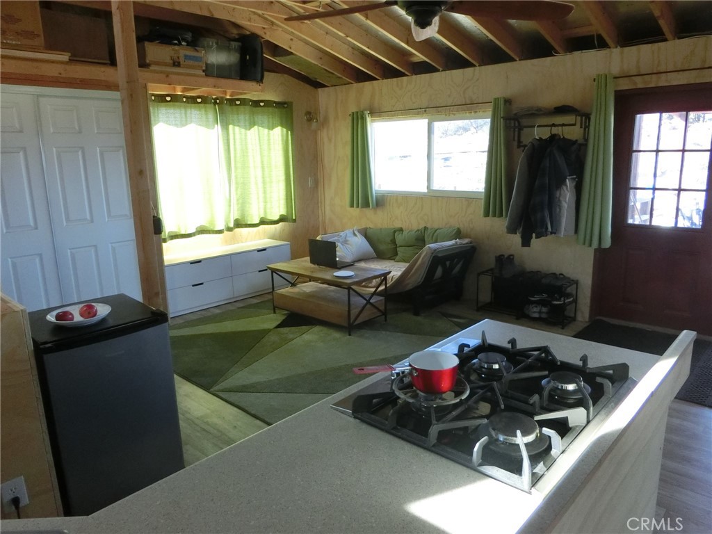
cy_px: 267
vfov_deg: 54.9
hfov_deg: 69.4
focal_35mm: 25
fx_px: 514
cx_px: 356
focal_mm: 4.5
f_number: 3.5
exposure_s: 1/100
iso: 400
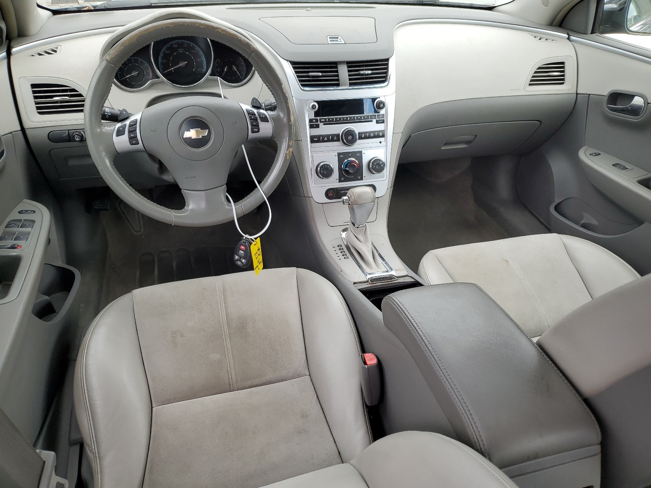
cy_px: 244
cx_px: 326
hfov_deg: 67.3
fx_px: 489
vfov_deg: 53.1
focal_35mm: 26
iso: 50
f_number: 1.5
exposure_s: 1/303
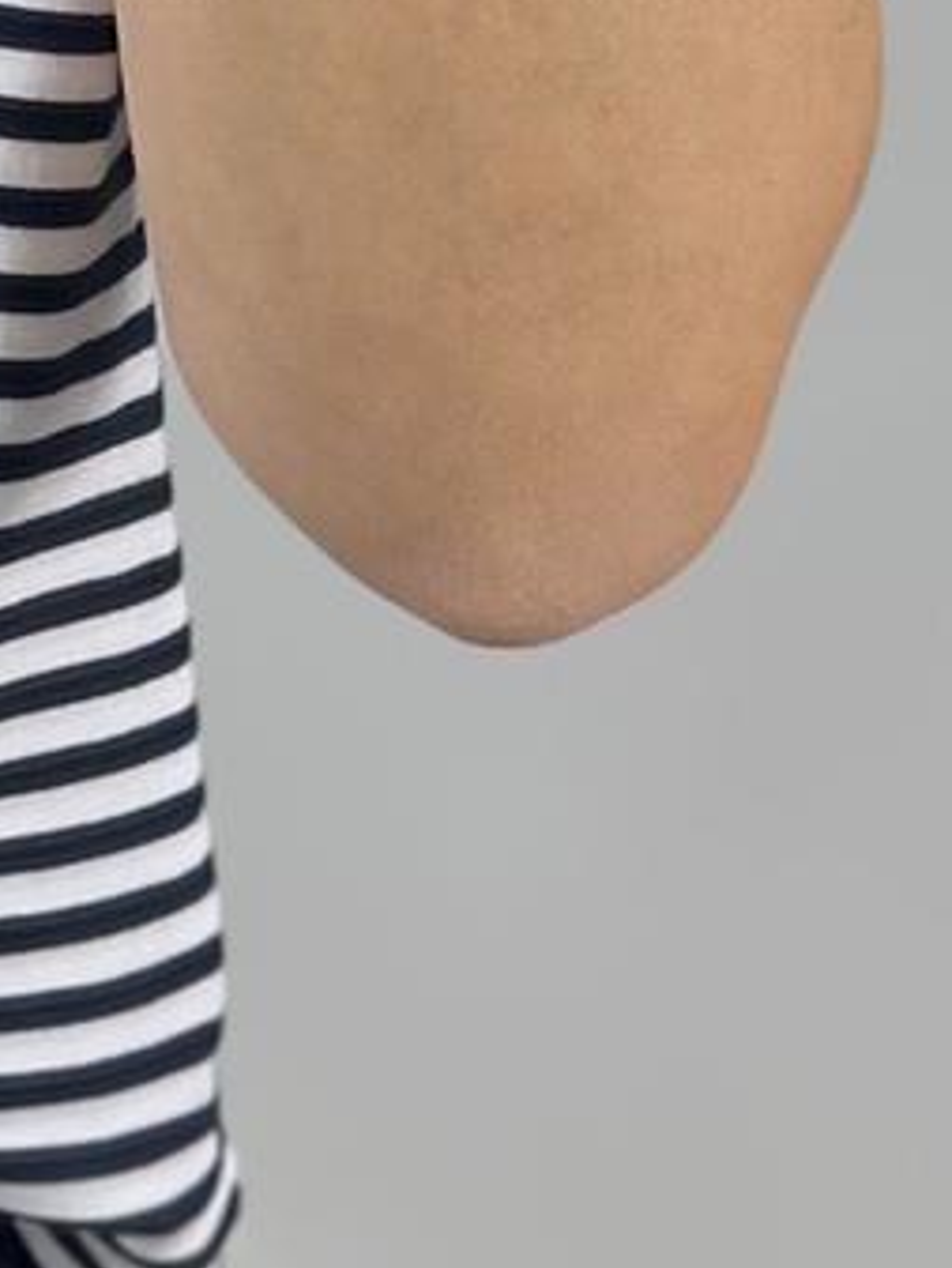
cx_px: -1268
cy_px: -87
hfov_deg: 6.3
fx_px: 8355
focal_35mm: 228
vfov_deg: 8.6
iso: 64
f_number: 1.78
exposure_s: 1/147
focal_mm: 6.86
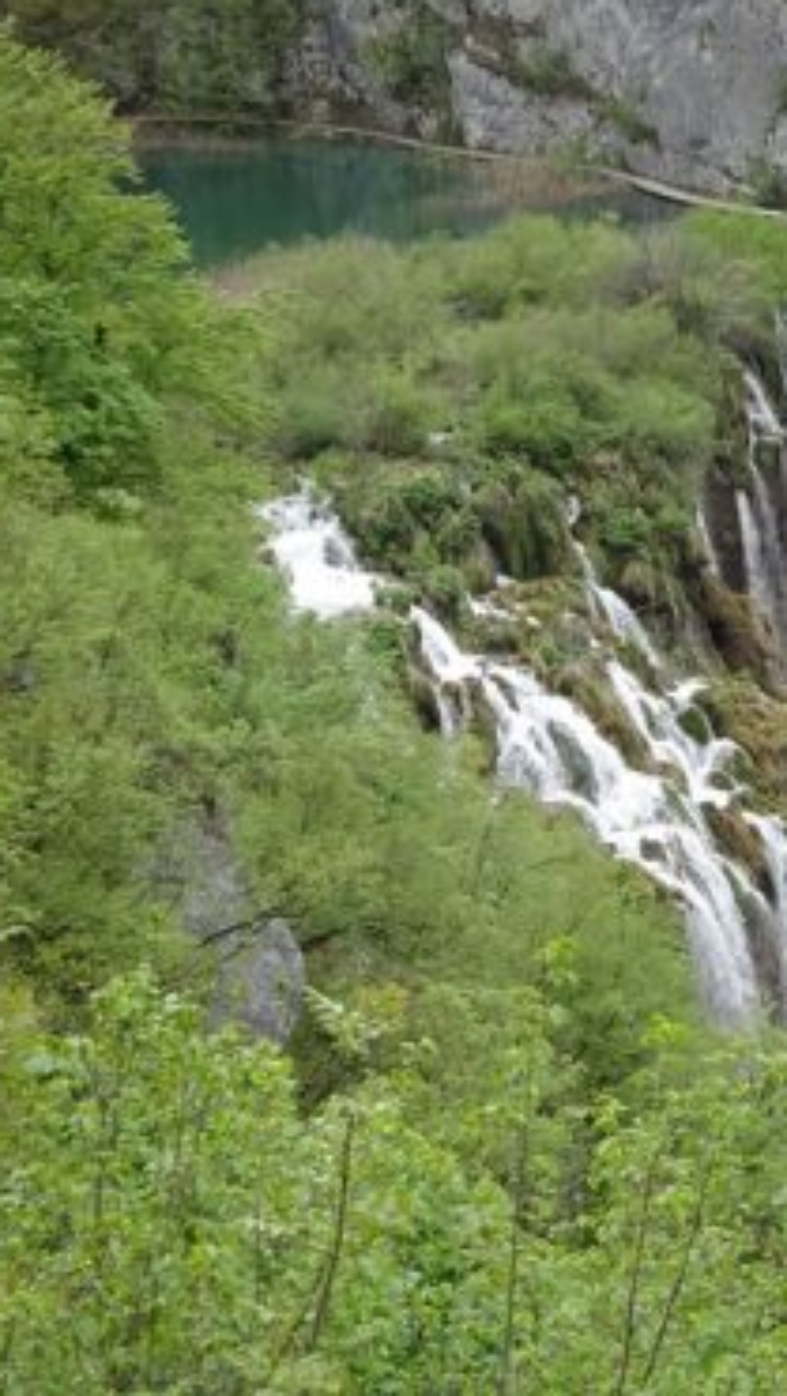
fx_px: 4076
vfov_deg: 19.4
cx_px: 892
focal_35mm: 110
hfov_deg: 10.9
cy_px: 694
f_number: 5
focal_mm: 12.87
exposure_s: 1/80
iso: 125
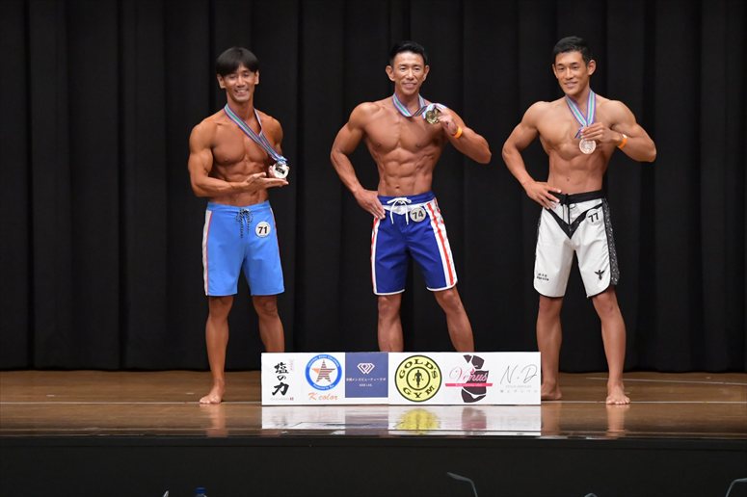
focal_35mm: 202
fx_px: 4190
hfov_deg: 10.2
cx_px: 374
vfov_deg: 6.8
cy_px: 248
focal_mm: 135
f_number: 5.6
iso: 6400
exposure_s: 1/400
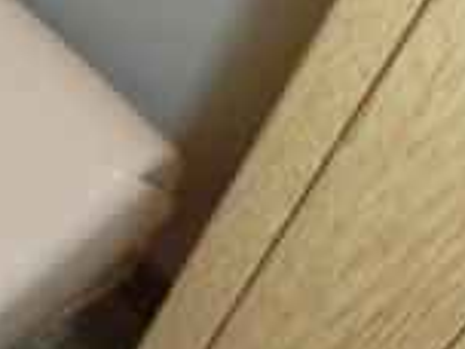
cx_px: -474
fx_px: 1357
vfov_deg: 13.9
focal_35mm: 101
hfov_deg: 15.4
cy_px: -153
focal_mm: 4.24
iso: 400
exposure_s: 1/80
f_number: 3
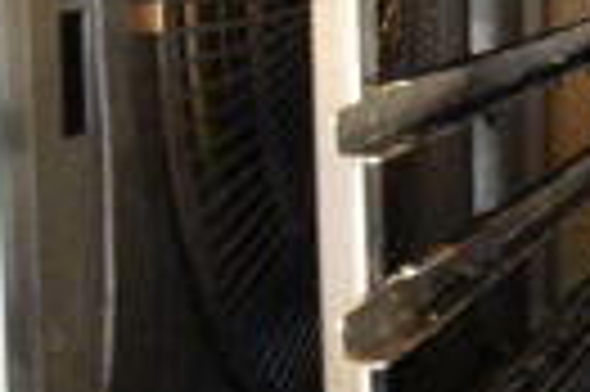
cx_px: 1198
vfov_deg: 10.8
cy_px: 45
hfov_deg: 13.7
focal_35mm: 126
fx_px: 2062
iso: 6400
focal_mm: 18
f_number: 5
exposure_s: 1/100
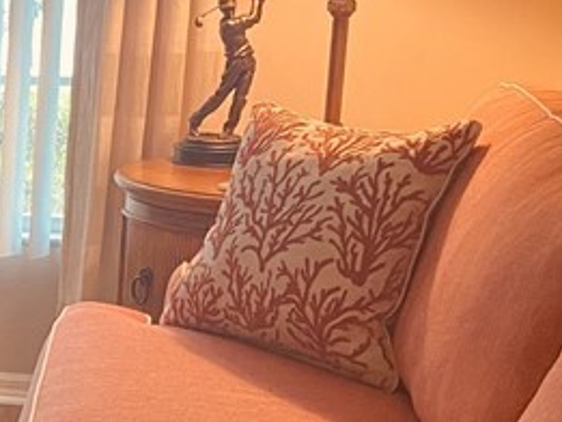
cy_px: 301
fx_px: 1657
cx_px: -381
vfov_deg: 14.5
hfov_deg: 16.7
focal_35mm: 102
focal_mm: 4.25
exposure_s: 1/60
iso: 200
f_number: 1.8
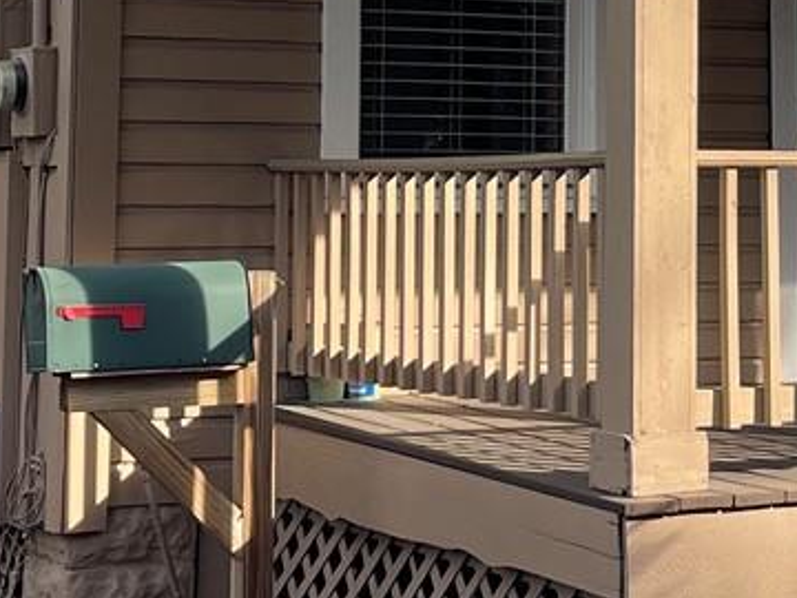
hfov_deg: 17.6
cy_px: -49
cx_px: 607
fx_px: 2556
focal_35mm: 111
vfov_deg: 13.1
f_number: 1.6
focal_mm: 5.1
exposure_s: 1/1003
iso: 32
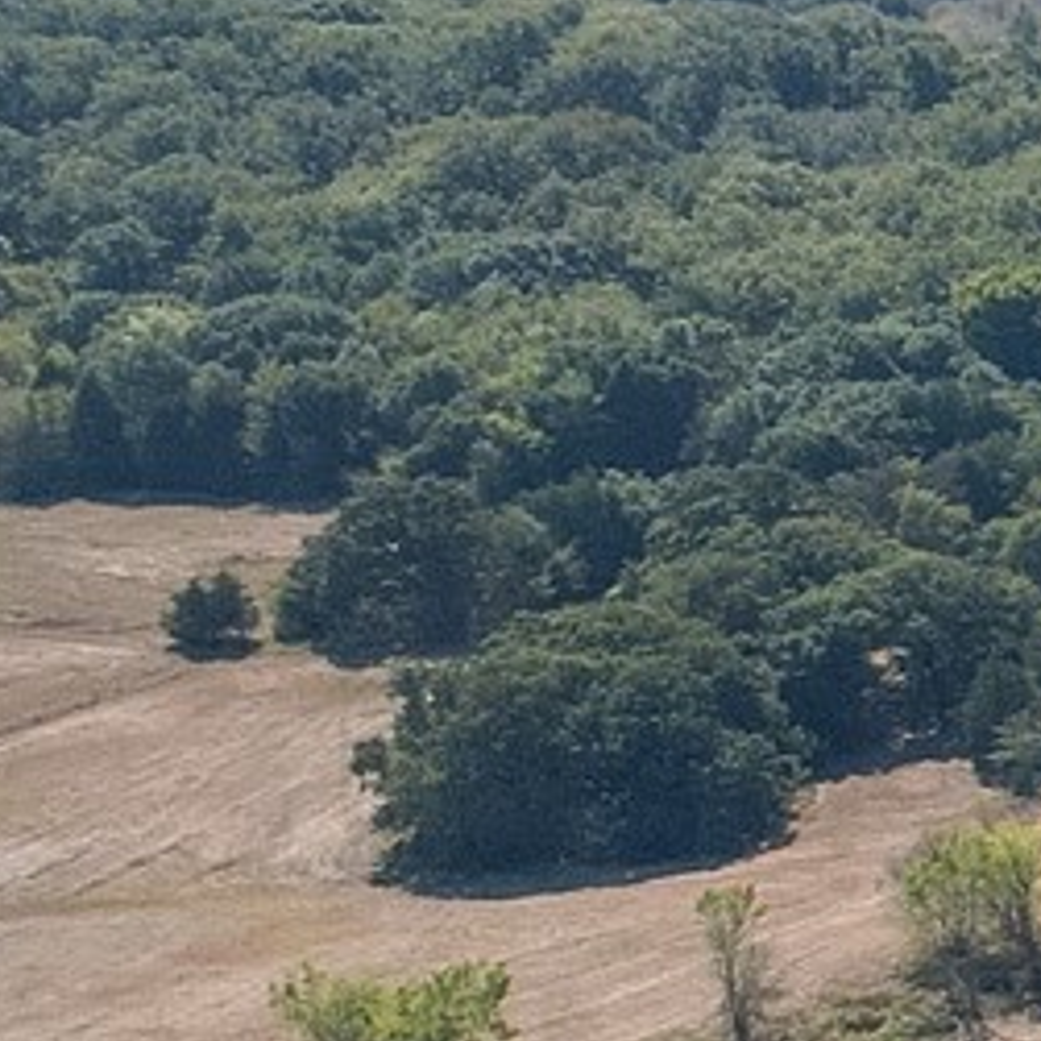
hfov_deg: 7.6
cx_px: 4081
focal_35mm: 162
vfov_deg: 10.8
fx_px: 5512
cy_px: 664
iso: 120
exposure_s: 1/125
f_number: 2.8
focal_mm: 8.38
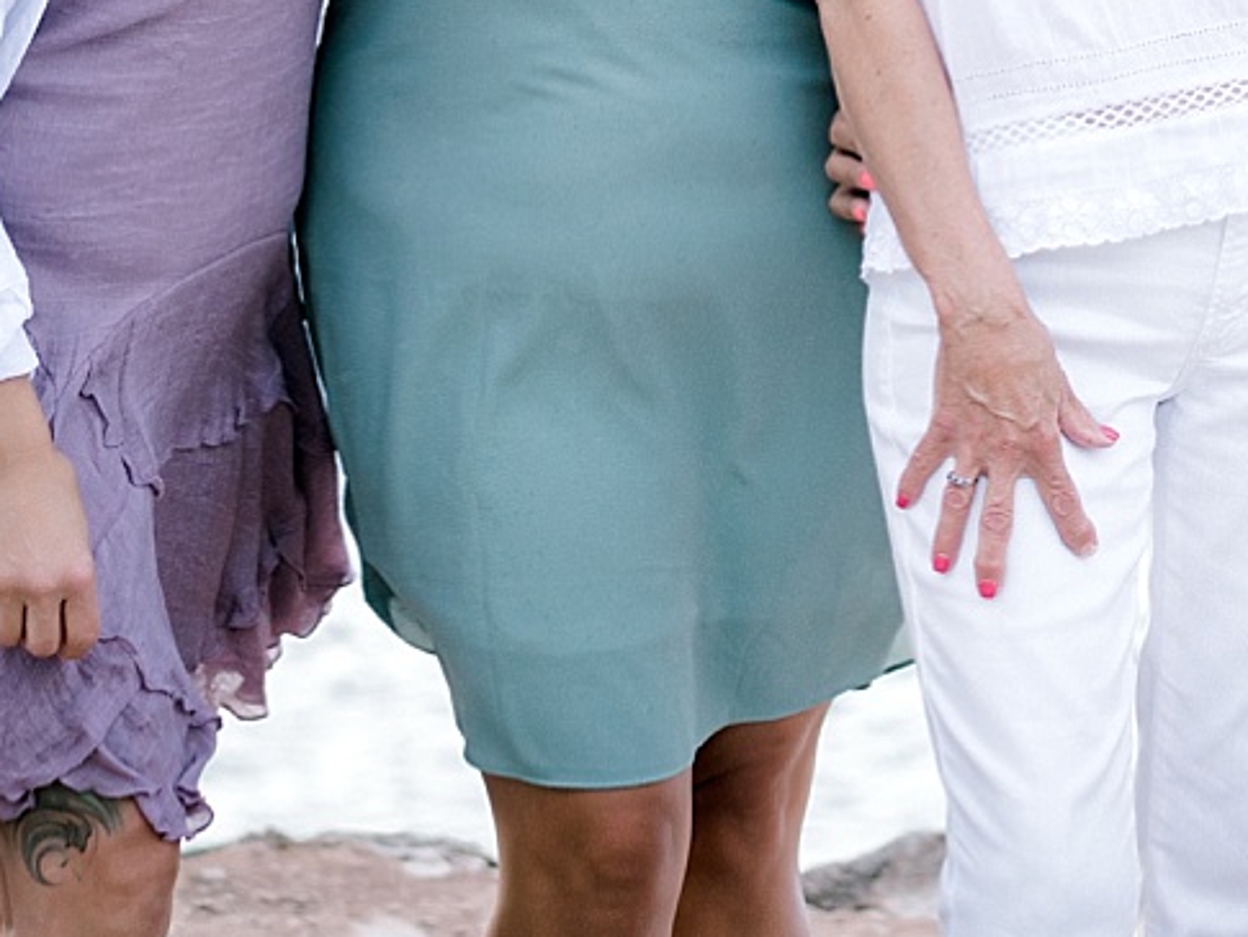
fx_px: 7465
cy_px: -453
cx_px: 1222
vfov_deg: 7.1
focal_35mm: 207
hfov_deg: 9.5
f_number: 2.8
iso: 320
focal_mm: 58
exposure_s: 1/400
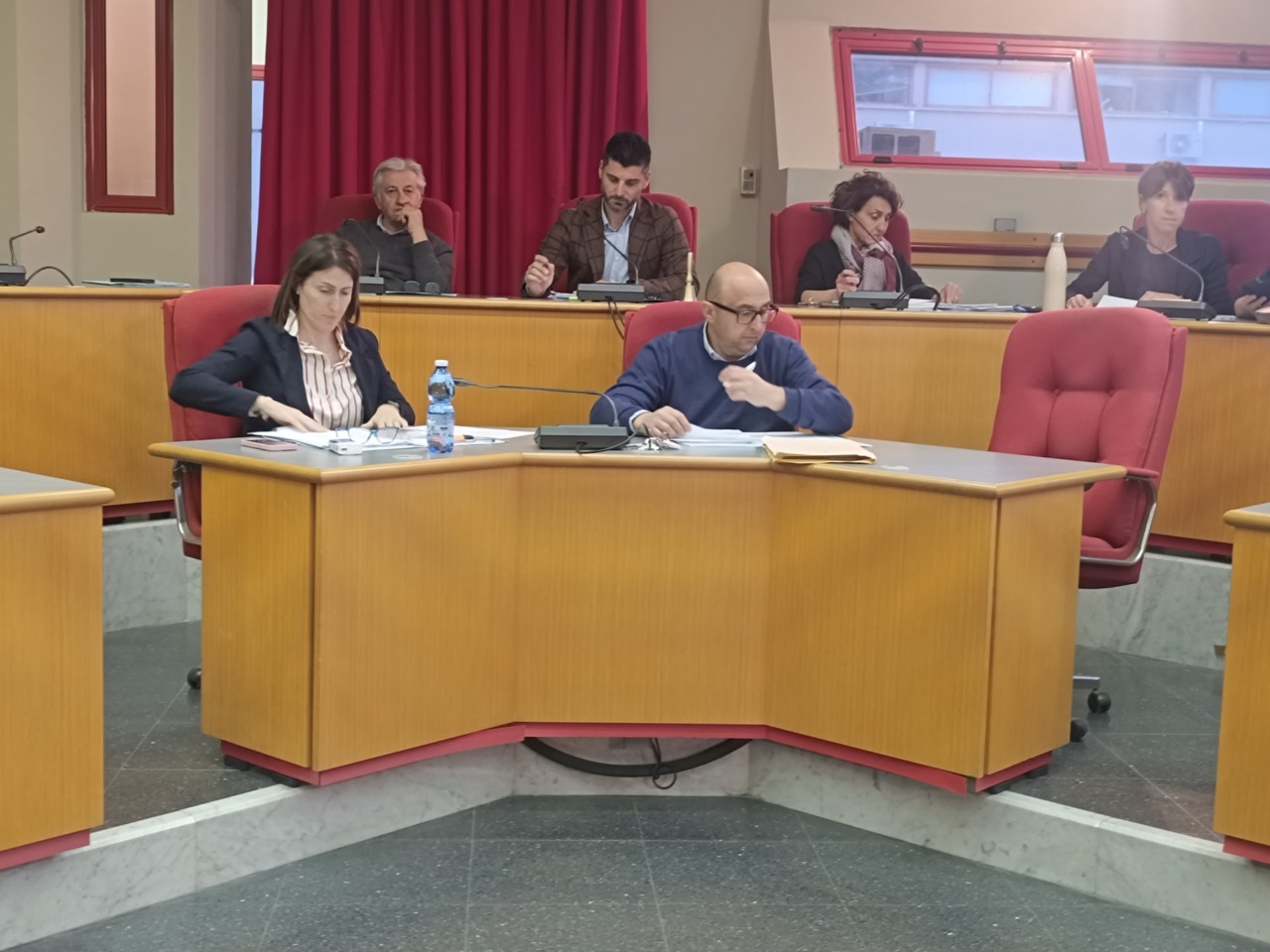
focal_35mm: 24
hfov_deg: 71.6
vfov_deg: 56.8
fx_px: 881
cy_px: 476
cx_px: 635
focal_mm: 6.14
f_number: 1.65
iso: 1200
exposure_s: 1/33.3
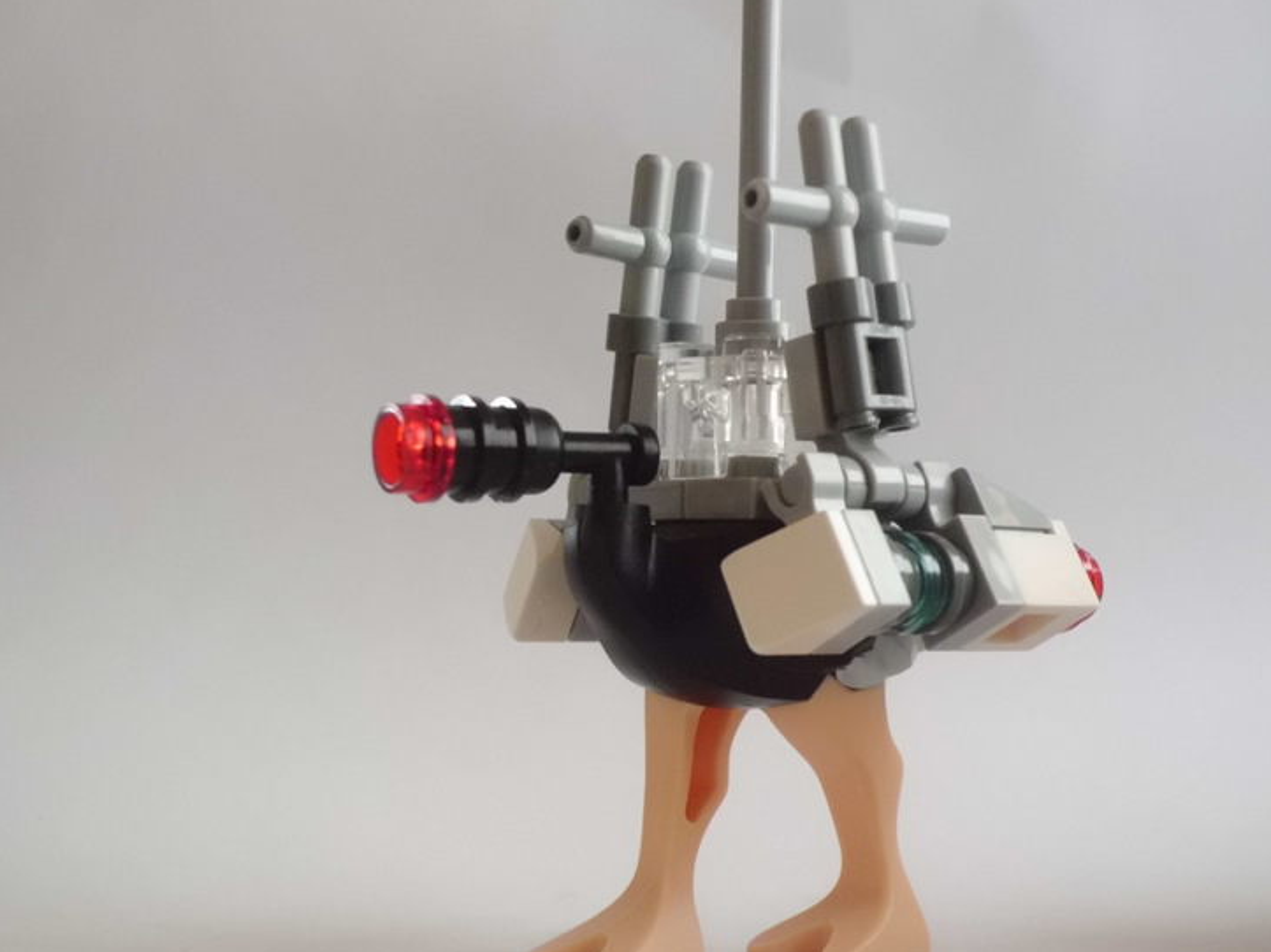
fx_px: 1909
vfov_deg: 28.0
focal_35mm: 52
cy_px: 462
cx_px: 672
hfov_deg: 36.8
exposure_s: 1/10
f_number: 3.4
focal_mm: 8.3
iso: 400
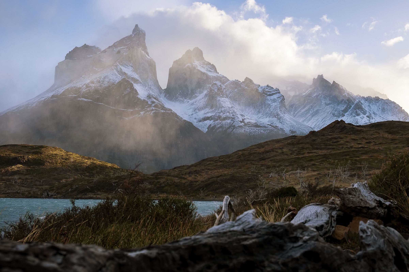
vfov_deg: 31.9
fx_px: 477
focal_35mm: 42
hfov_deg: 46.4
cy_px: 136
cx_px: 204
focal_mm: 27.7
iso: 400
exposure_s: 1/160
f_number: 8
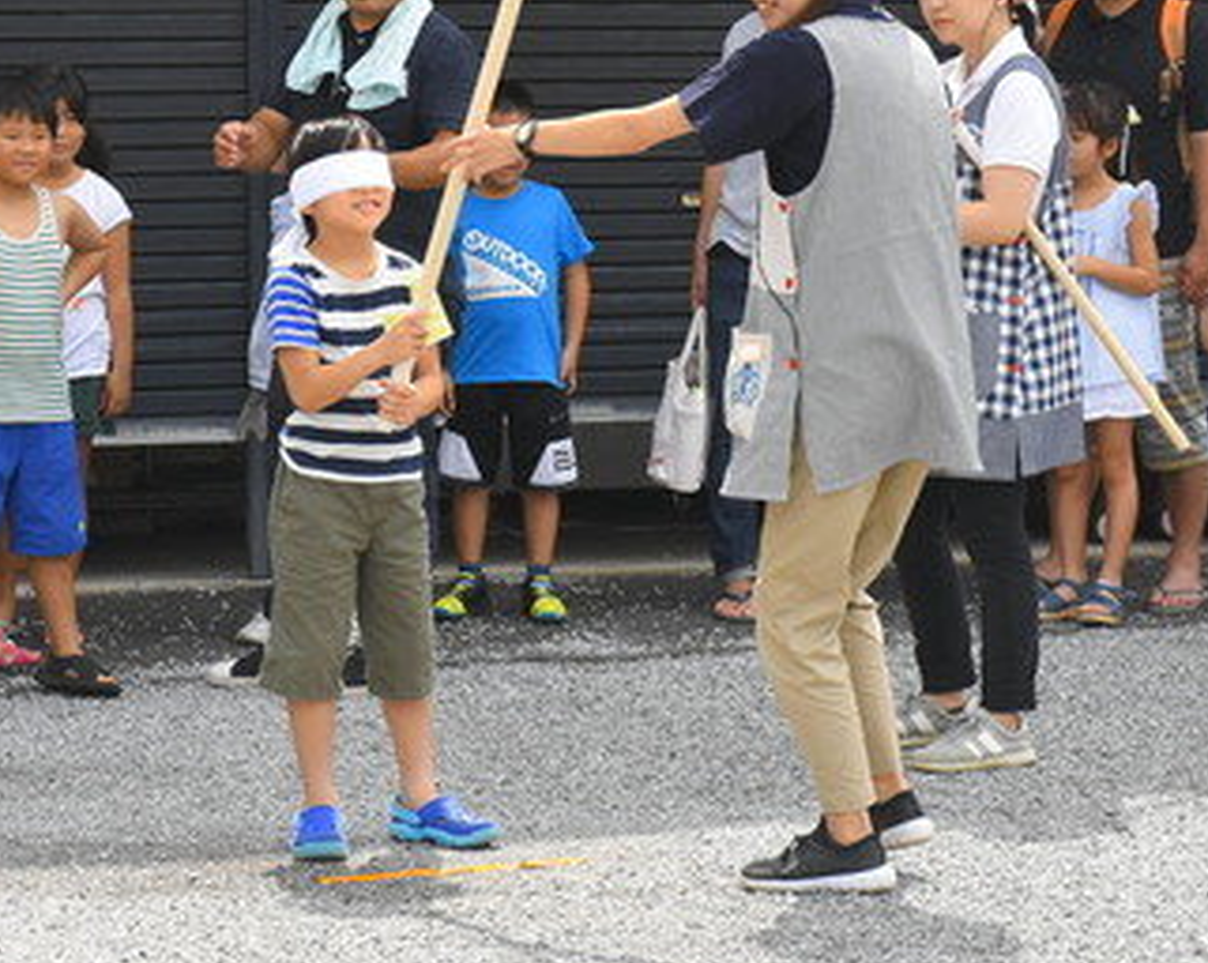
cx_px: 546
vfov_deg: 10.6
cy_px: 403
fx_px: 5178
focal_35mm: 145
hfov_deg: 13.3
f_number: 9
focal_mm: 66
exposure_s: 1/1250
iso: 1000
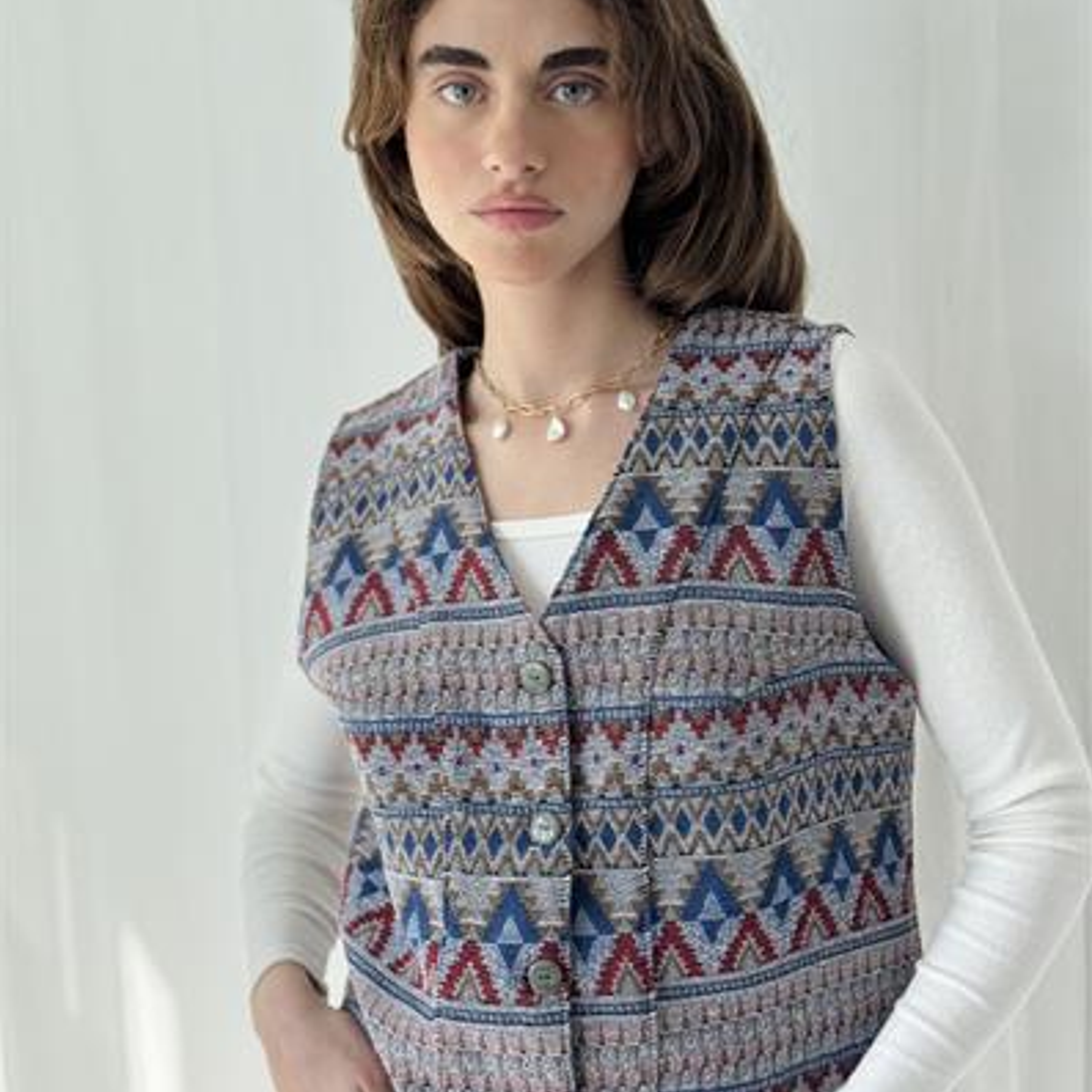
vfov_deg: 30.0
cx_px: 547
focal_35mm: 57
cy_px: 466
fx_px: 2034
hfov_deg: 30.0
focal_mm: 6.76
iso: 64
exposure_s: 1/383
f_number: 1.78
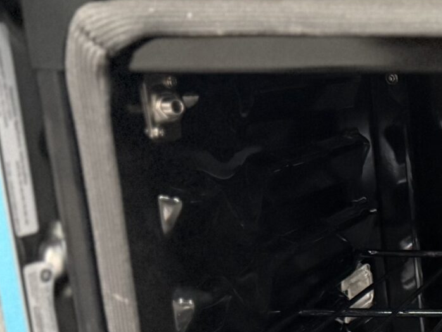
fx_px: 1124
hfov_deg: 18.9
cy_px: 401
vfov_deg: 16.1
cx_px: 709
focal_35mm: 88
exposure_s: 1/30
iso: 1000
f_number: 1.78
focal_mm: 6.76
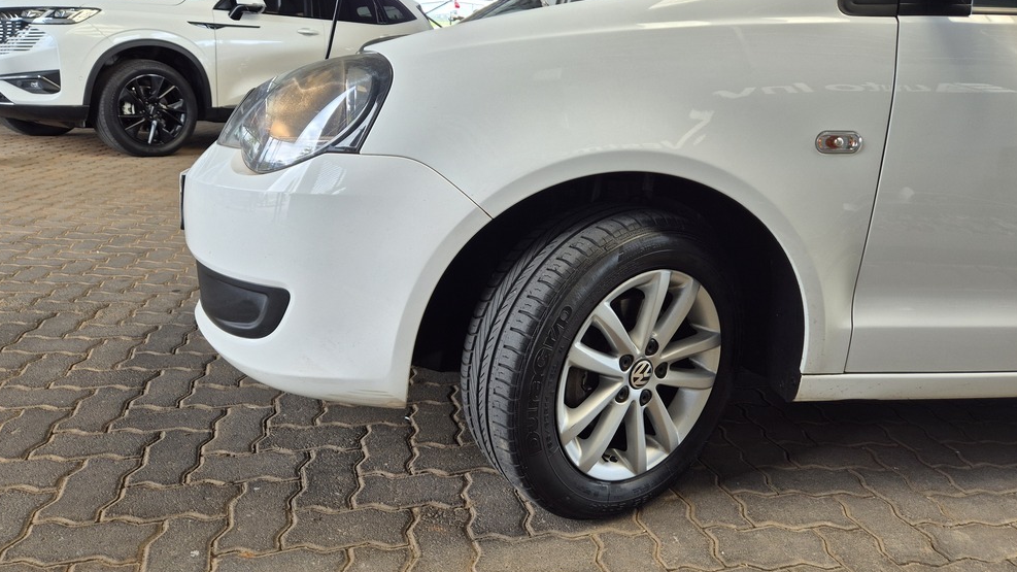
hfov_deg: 71.9
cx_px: 520
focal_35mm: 26
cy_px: 217
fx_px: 701
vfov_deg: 44.0
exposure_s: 1/180
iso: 40
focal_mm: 5.4
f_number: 1.8
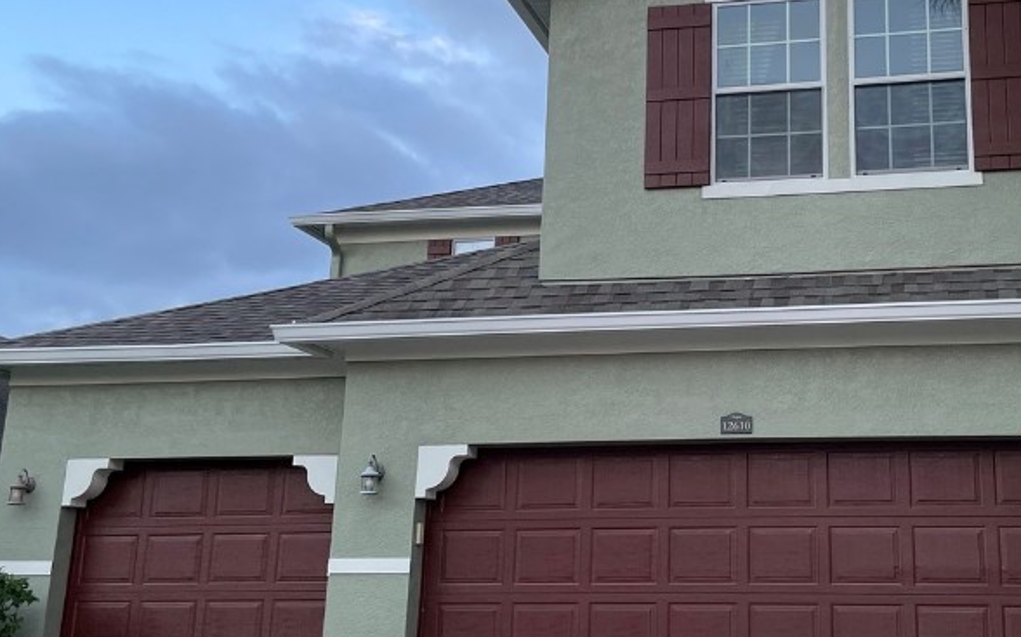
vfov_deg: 26.8
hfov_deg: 41.1
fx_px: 1335
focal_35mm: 48
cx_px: 710
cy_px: 273
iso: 100
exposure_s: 1/121
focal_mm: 4.2
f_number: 1.6
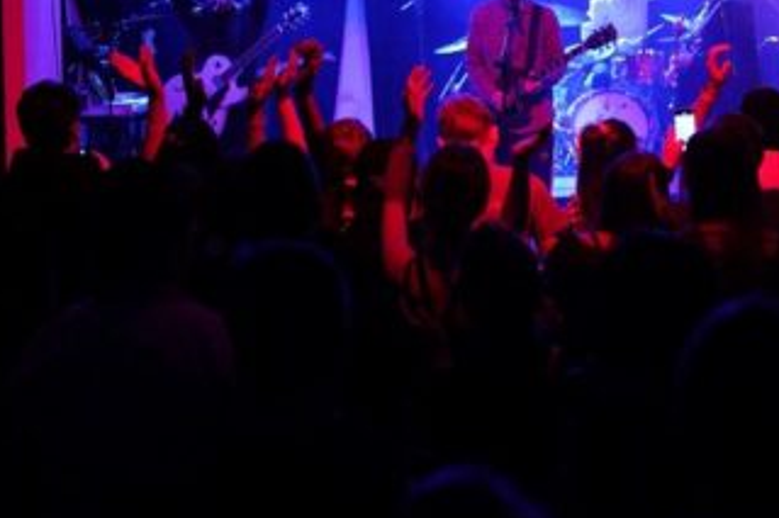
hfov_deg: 24.0
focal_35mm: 84
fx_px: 1817
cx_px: 567
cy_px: 36
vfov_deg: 16.0
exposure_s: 1/400
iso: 6400
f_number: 1.8
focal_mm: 35
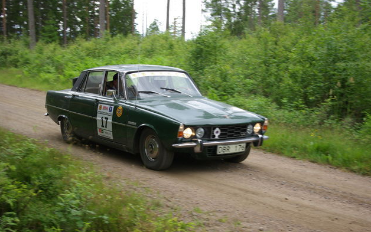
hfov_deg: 37.2
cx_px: 187
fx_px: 551
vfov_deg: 23.8
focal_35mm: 55
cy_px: 123
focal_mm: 35
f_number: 4.5
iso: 200
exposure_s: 1/180
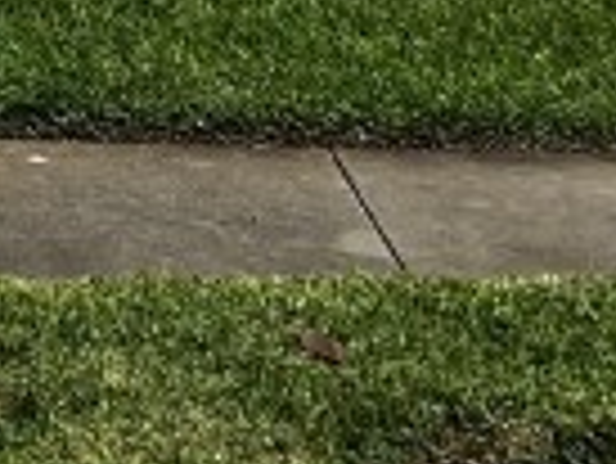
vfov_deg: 7.3
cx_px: -301
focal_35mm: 194
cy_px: -559
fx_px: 3455
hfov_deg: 9.9
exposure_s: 1/6494
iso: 50
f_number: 1.6
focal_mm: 5.1
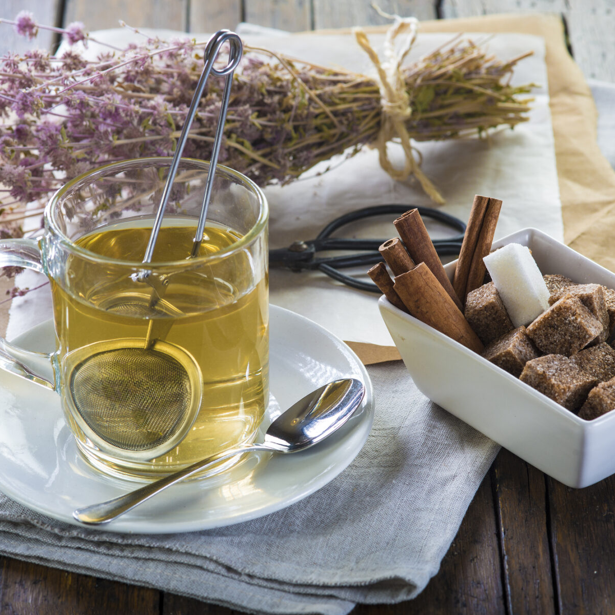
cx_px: 288
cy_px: 308
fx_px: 2693
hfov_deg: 13.0
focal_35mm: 134
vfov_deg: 13.0
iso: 160
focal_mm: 105
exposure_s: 1/250
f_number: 11
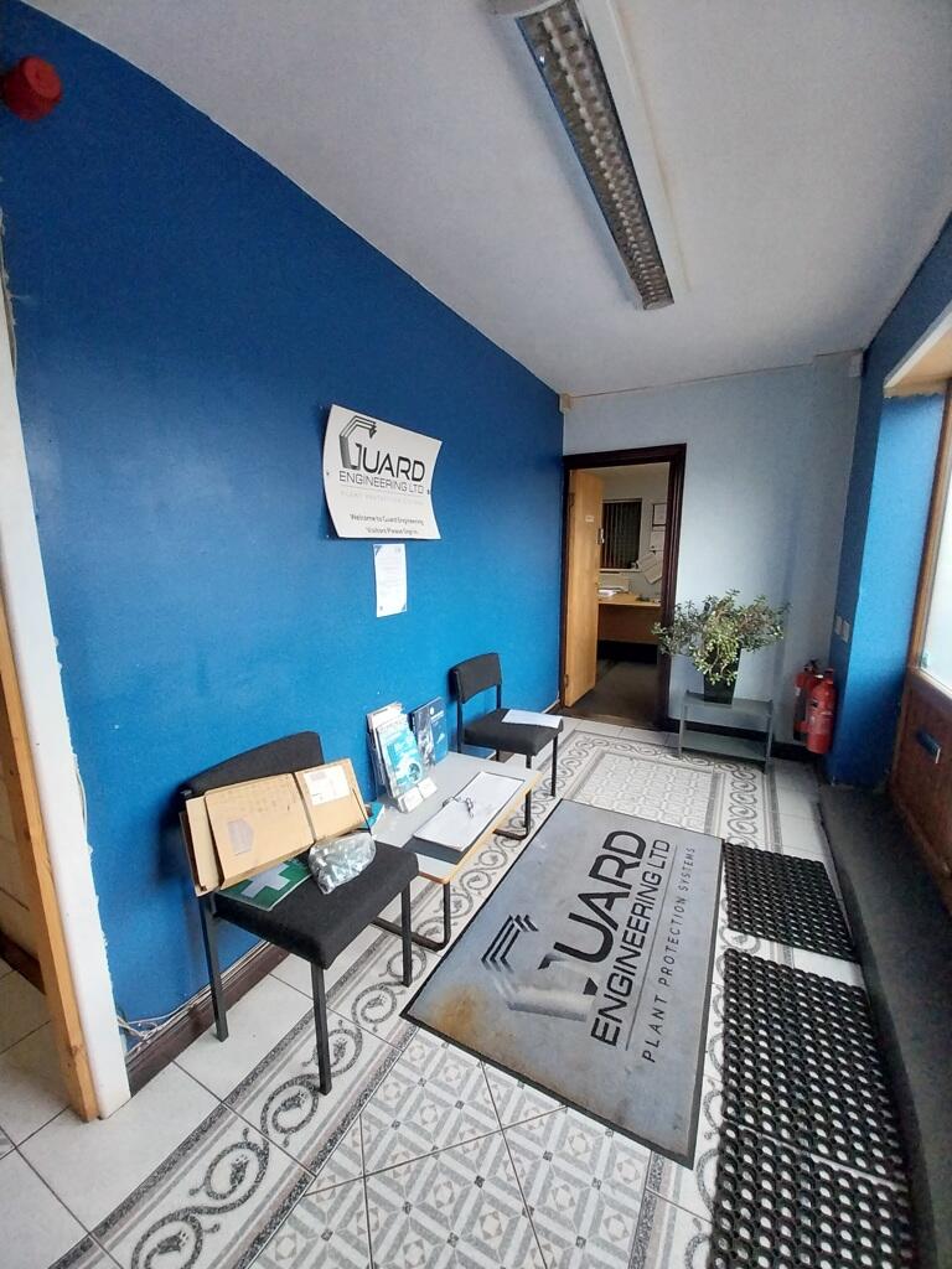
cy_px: 634
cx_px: 476
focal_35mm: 13
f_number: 2.2
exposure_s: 1/50
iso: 100
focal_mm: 1.13
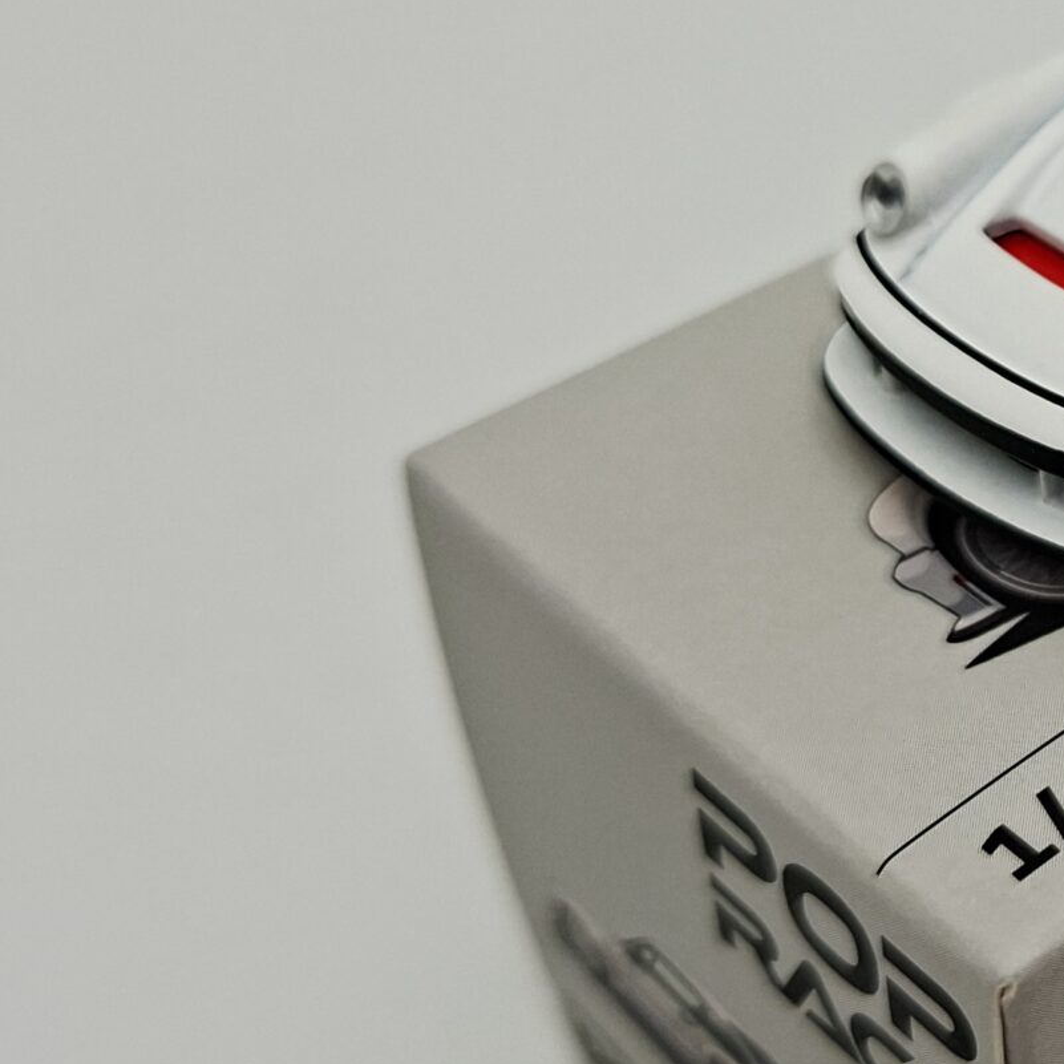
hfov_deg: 23.2
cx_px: 1424
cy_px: 464
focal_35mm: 65
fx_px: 2260
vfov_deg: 26.5
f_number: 1.8
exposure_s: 1/434
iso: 50
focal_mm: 5.54
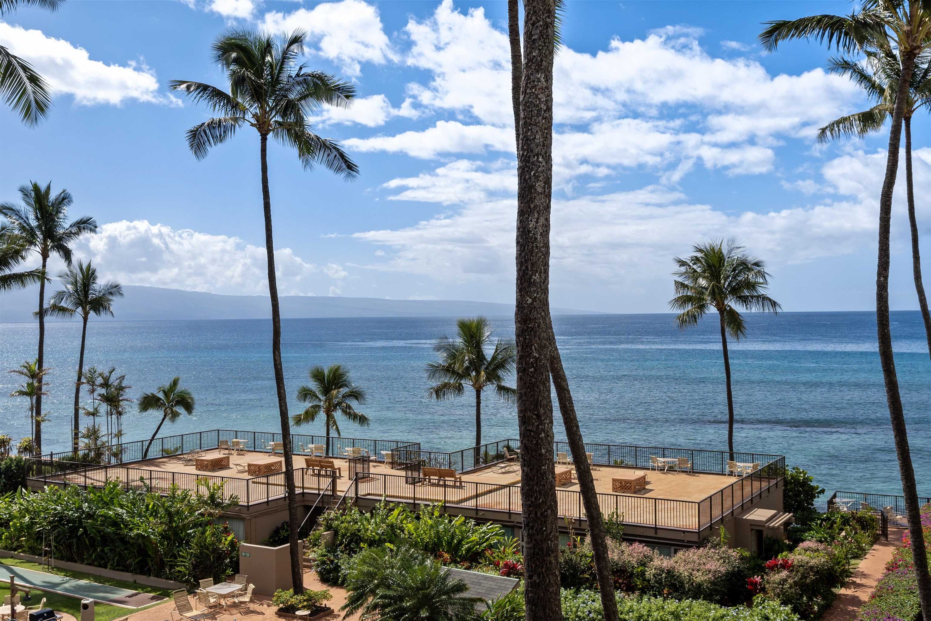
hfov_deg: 51.9
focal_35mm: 37
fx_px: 957
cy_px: 310
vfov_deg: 35.9
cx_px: 466
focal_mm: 25
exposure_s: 1/640
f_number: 8
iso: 100
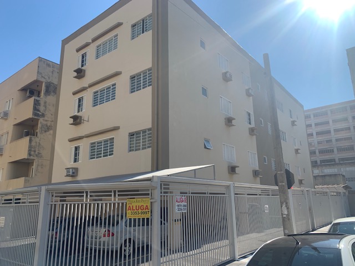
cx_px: 178
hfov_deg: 67.3
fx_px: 267
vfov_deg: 53.1
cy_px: 133
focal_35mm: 26
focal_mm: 4.25
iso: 25
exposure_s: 1/1880
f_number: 1.8
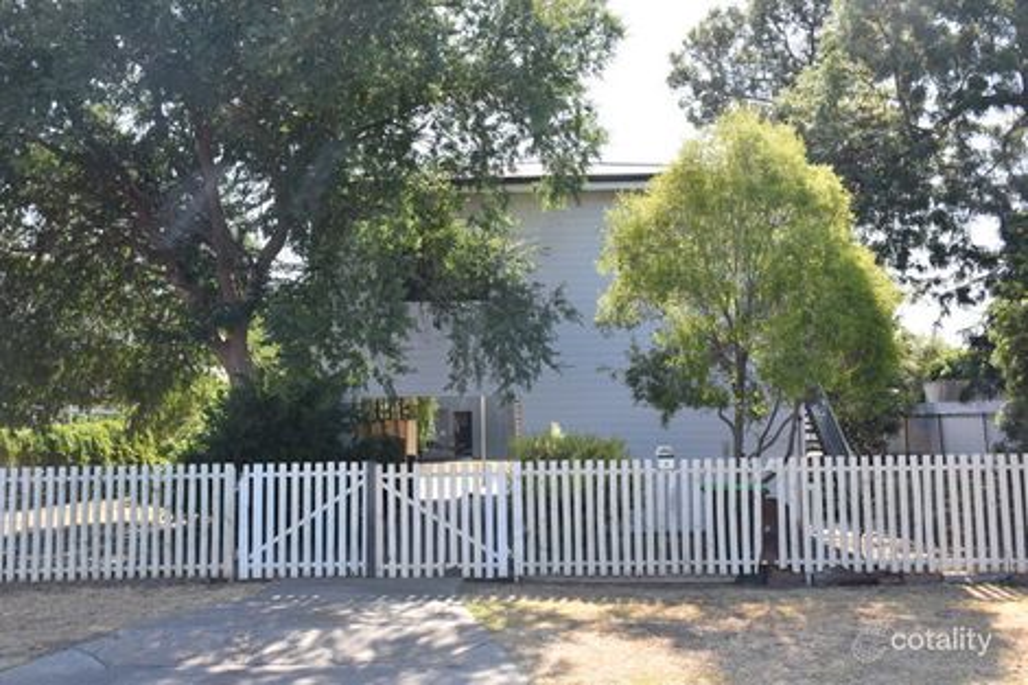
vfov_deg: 34.2
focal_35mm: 39
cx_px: 514
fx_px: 1113
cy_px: 342
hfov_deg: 49.6
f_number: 8
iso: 400
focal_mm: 26
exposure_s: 1/500
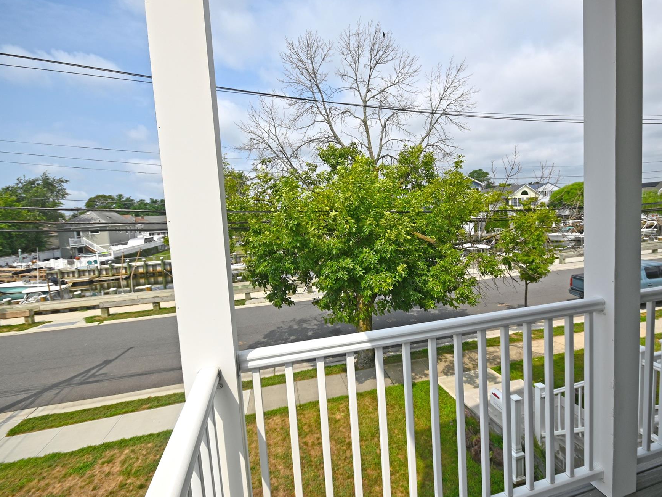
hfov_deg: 90.7
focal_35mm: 17
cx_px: 364
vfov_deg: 74.7
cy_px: 240
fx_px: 325
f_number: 8
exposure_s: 1/500
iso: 100
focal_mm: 10
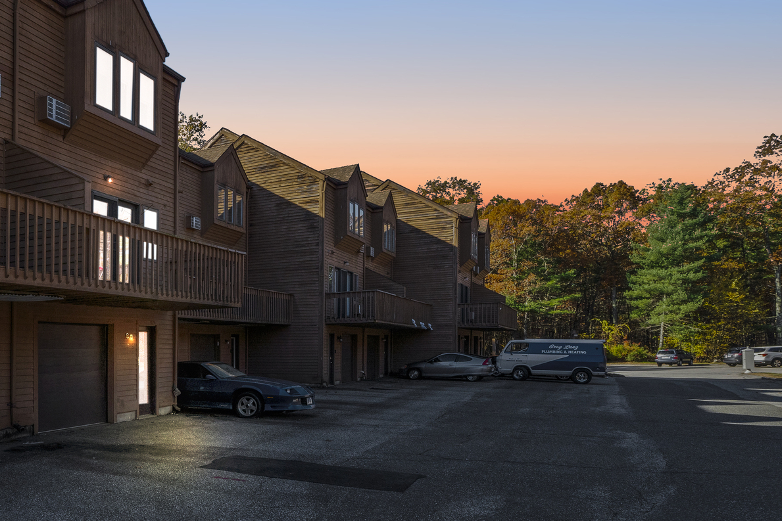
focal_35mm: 31
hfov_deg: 53.2
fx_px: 673
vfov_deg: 42.0
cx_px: 86
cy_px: 326
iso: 320
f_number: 8
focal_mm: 12
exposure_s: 1/320
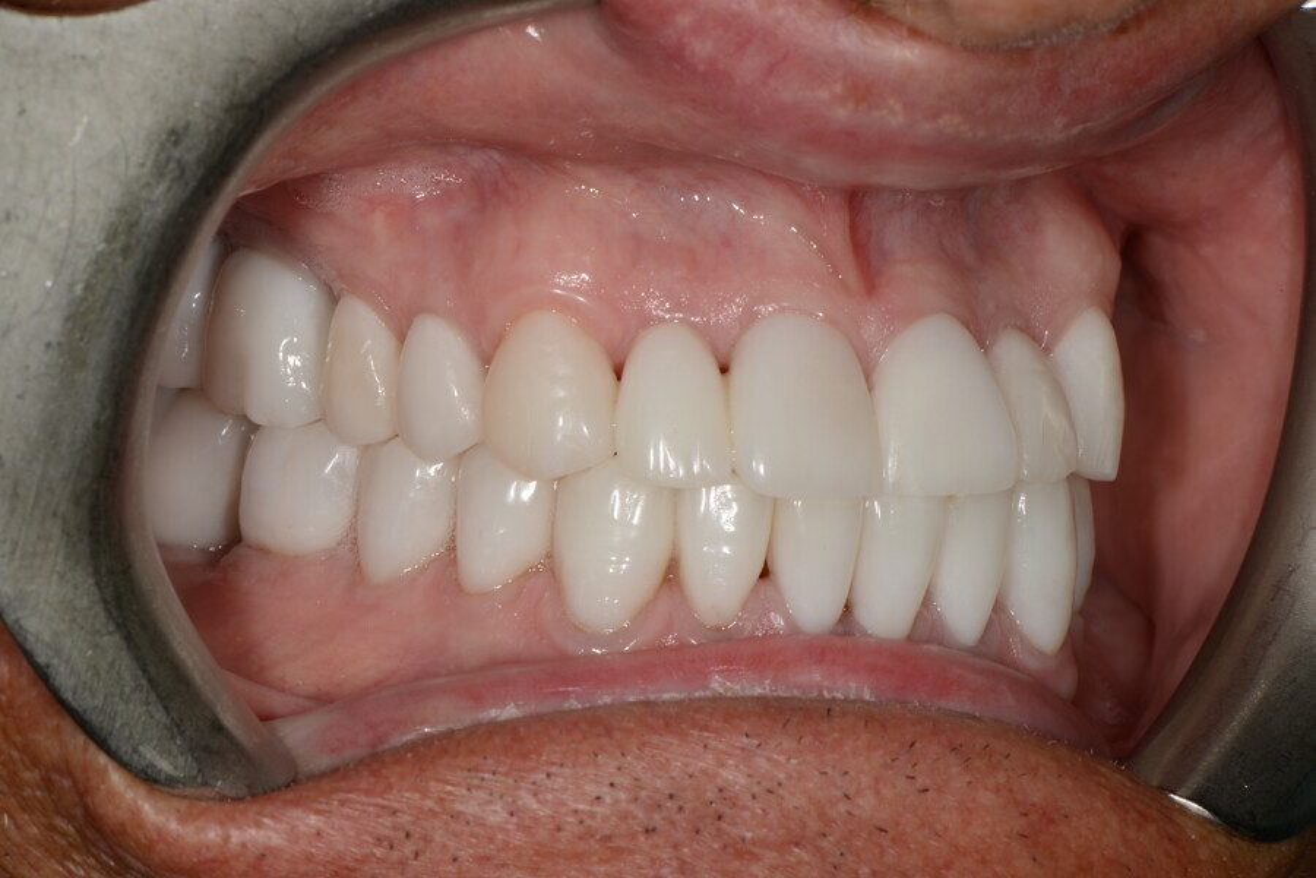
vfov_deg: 13.0
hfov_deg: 19.5
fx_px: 3838
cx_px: 658
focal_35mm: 105
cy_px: 439
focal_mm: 105
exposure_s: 1/60
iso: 200
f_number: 36
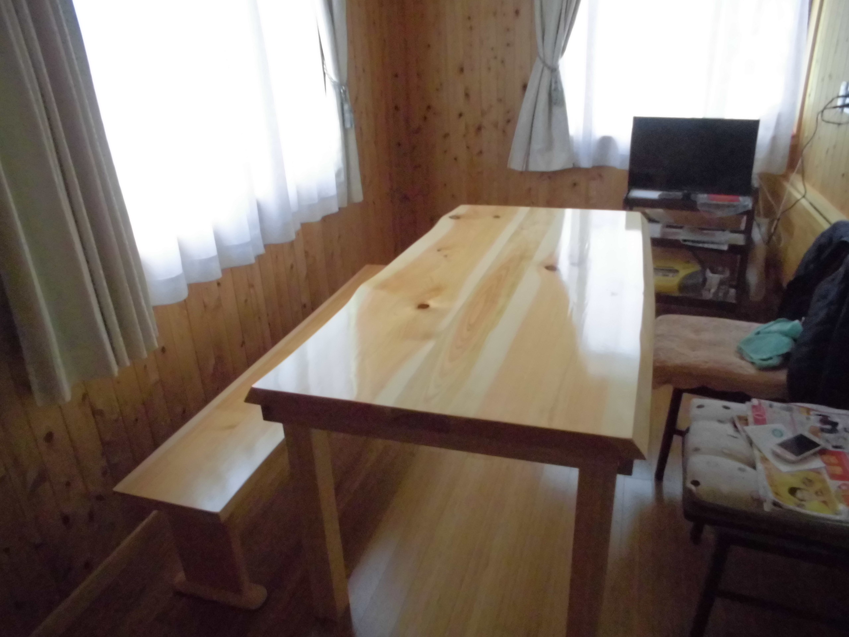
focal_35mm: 26
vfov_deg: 53.1
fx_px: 638
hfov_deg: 67.3
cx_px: 424
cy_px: 318
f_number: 3.5
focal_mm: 4.6
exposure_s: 1/60
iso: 800
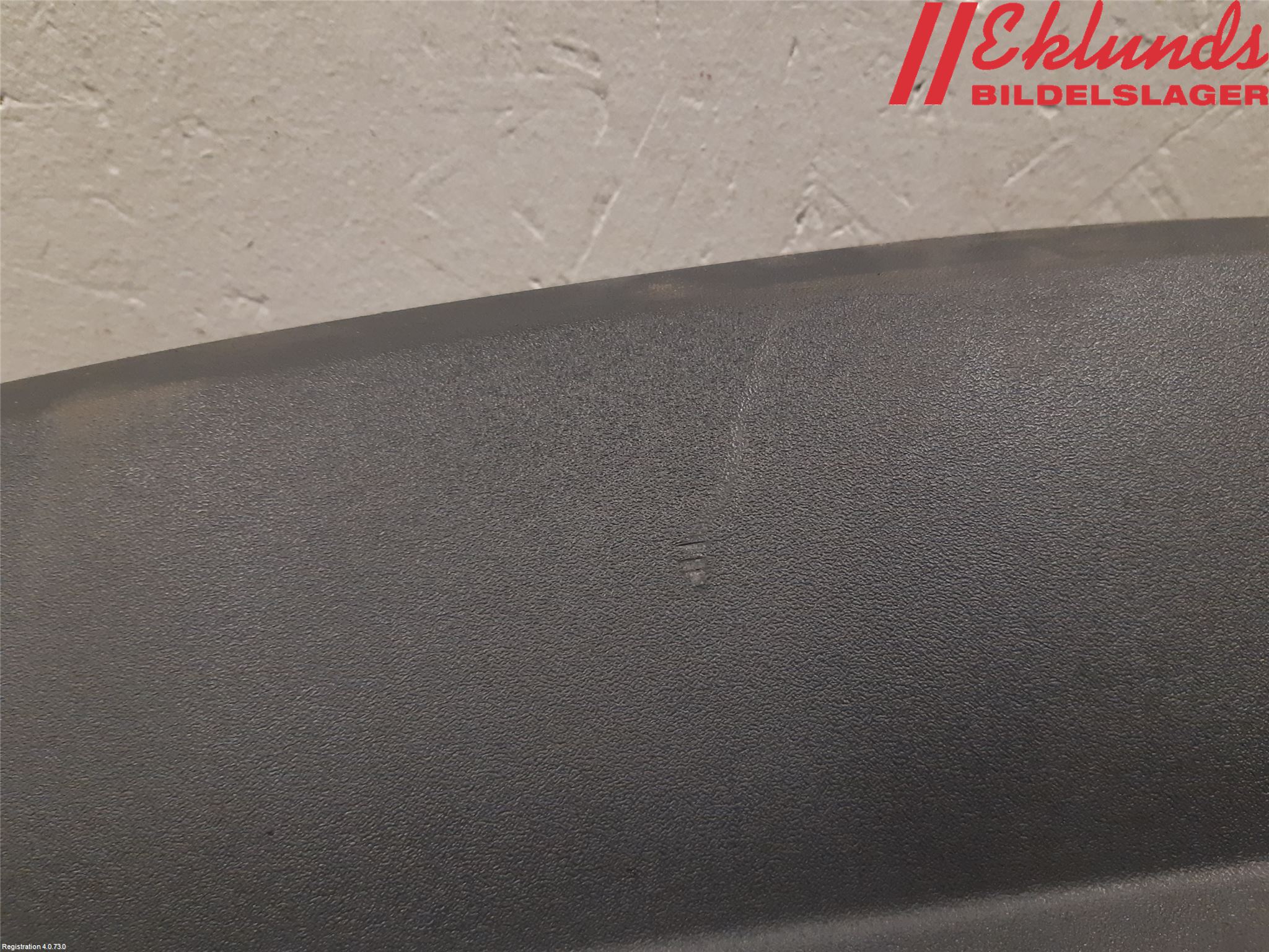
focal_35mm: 26
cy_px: 476
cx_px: 634
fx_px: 953
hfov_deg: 67.3
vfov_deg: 53.1
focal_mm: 3.93
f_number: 1.7
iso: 200
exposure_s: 1/50
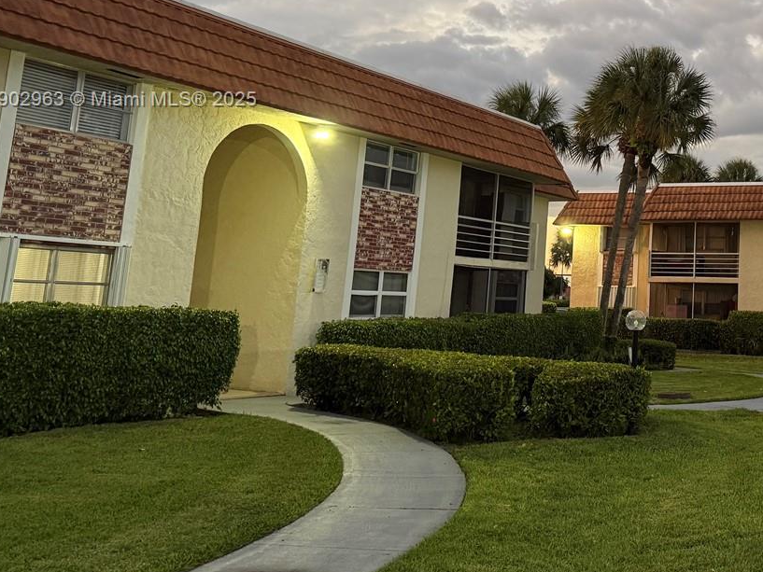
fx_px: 1036
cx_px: 705
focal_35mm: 47
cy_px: 101
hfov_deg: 37.4
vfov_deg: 30.0
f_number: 1.78
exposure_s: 1/60
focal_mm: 6.76
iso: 250
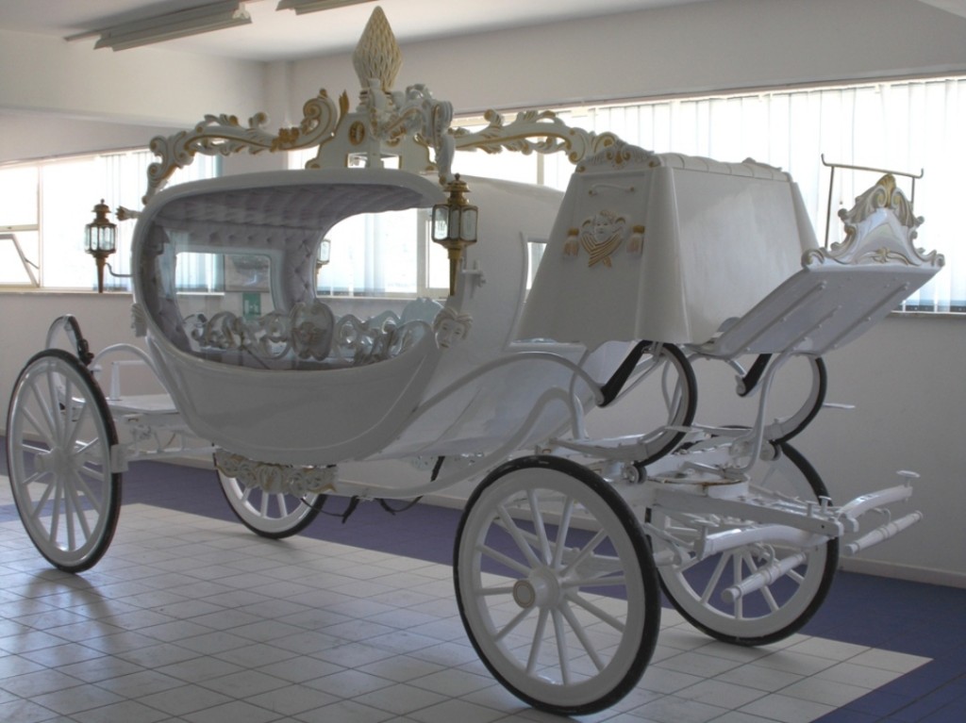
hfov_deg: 38.2
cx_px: 483
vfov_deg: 29.1
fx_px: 1395
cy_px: 362
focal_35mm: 50
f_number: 4.5
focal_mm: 9
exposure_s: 1/60
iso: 80
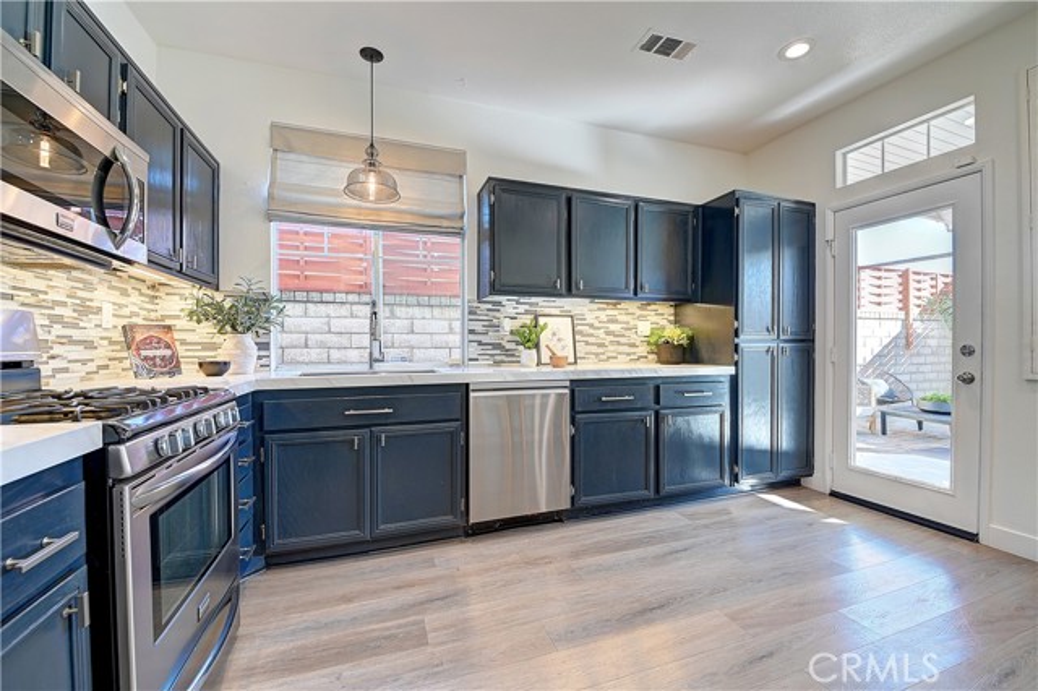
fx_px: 403
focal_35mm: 14
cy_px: 346
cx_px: 519
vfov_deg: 81.1
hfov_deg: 104.3
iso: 250
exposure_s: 1/6
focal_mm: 14
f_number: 8
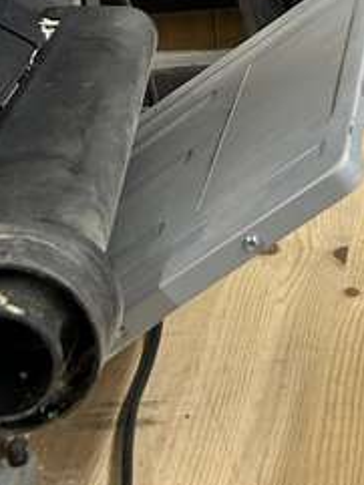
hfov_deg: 13.0
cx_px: 543
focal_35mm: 108
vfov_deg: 16.1
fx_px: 1513
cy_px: -314
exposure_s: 1/50
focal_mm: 5.7
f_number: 1.5
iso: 64
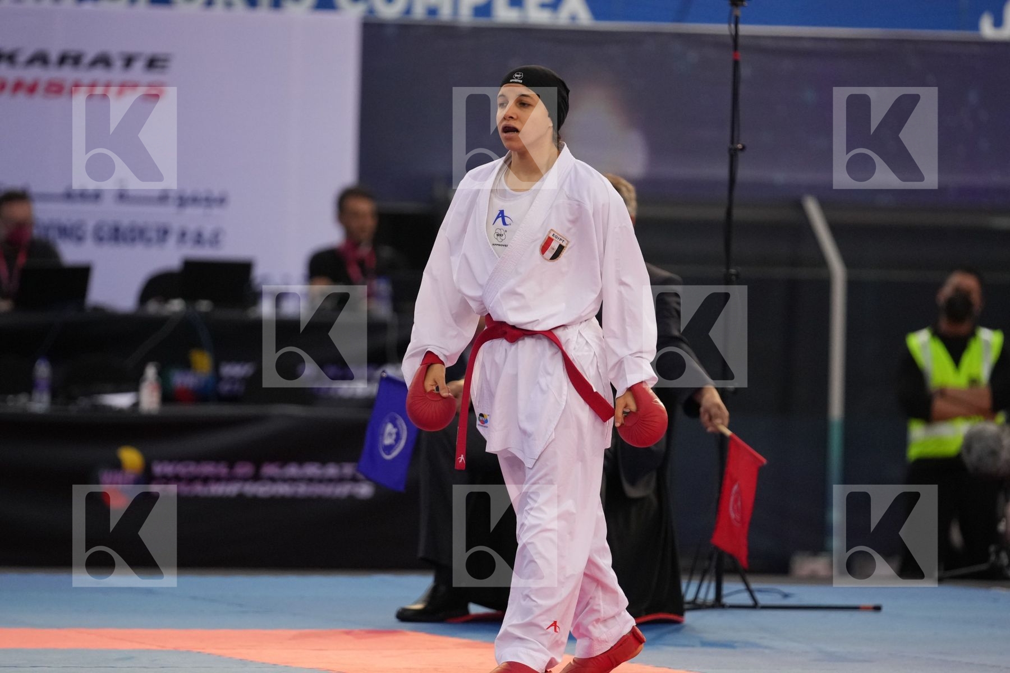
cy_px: 336
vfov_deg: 4.6
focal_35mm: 300
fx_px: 8416
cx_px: 505
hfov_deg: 6.9
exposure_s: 1/1000
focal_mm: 200
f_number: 2.8
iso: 2000
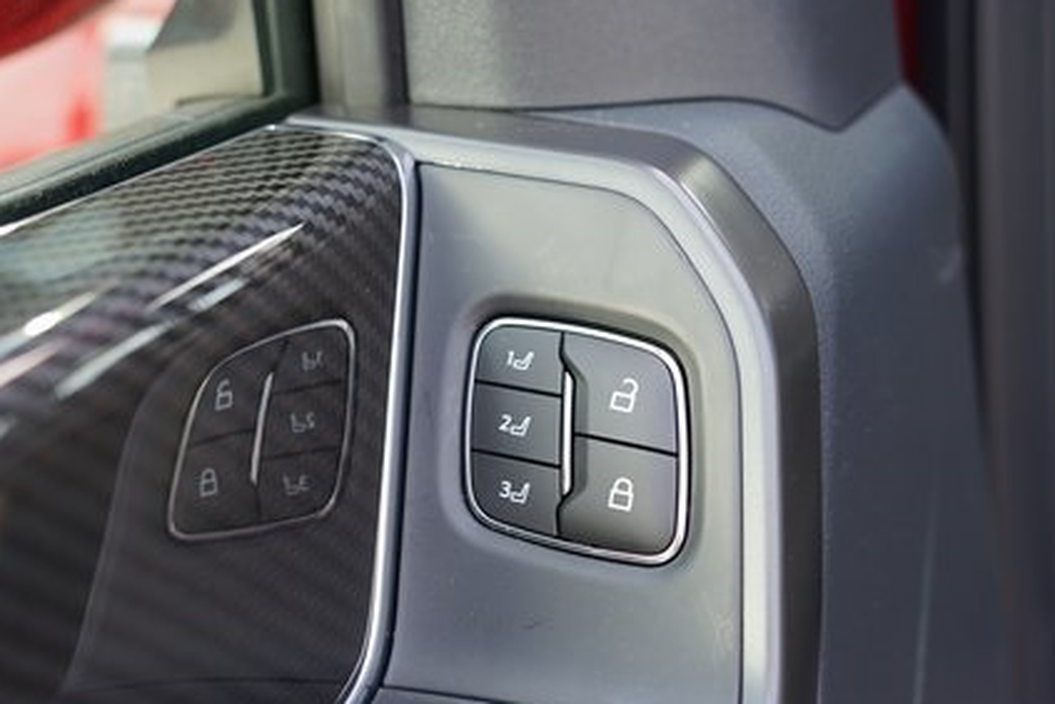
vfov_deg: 23.0
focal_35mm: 59
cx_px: 494
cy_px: 426
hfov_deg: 33.9
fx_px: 1729
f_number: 4
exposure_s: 1/60
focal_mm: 39
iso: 100
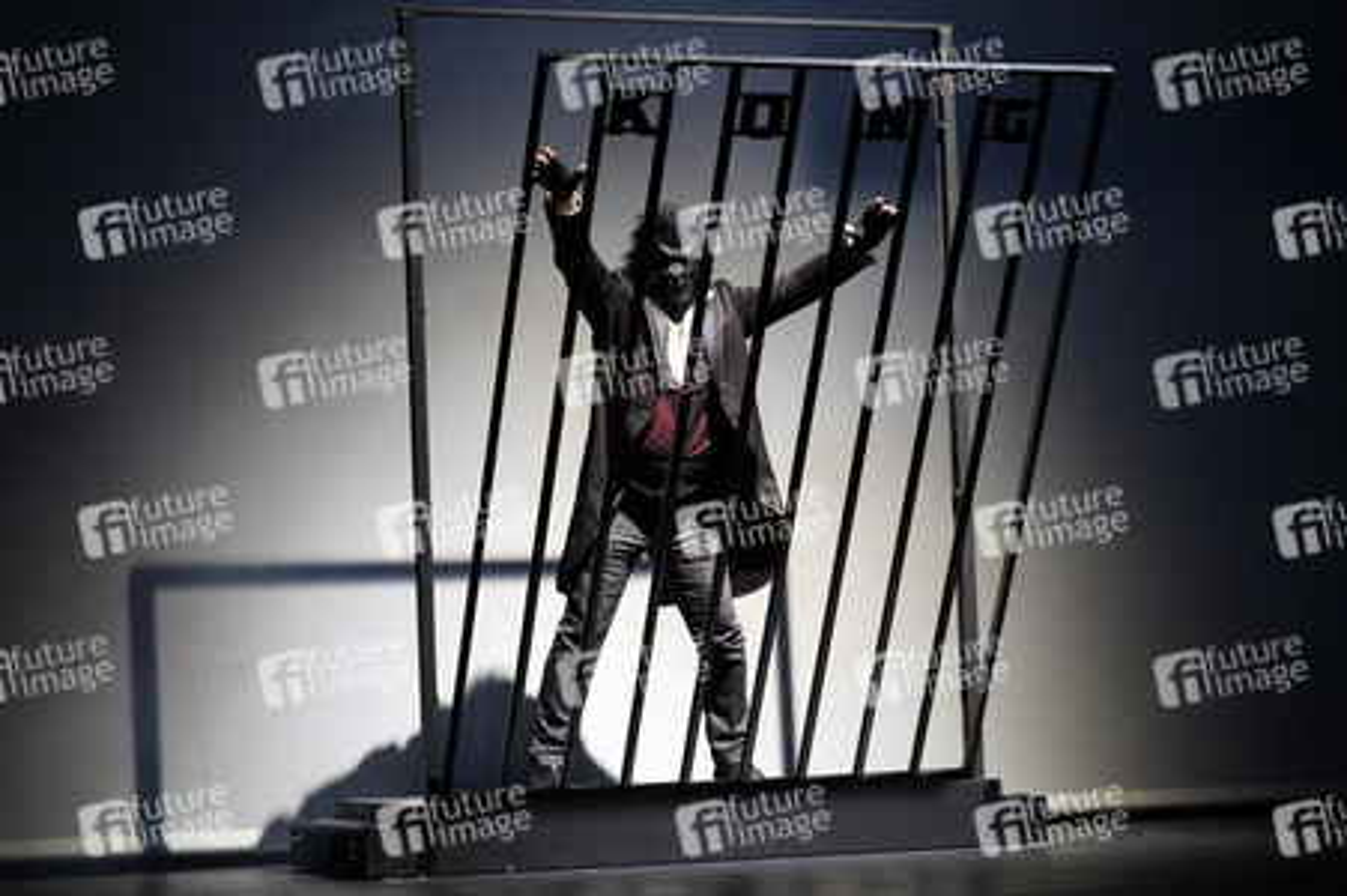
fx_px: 3178
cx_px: 674
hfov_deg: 23.9
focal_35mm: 85
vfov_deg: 16.0
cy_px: 448
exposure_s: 1/250
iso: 2500
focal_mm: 85
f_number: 2.8
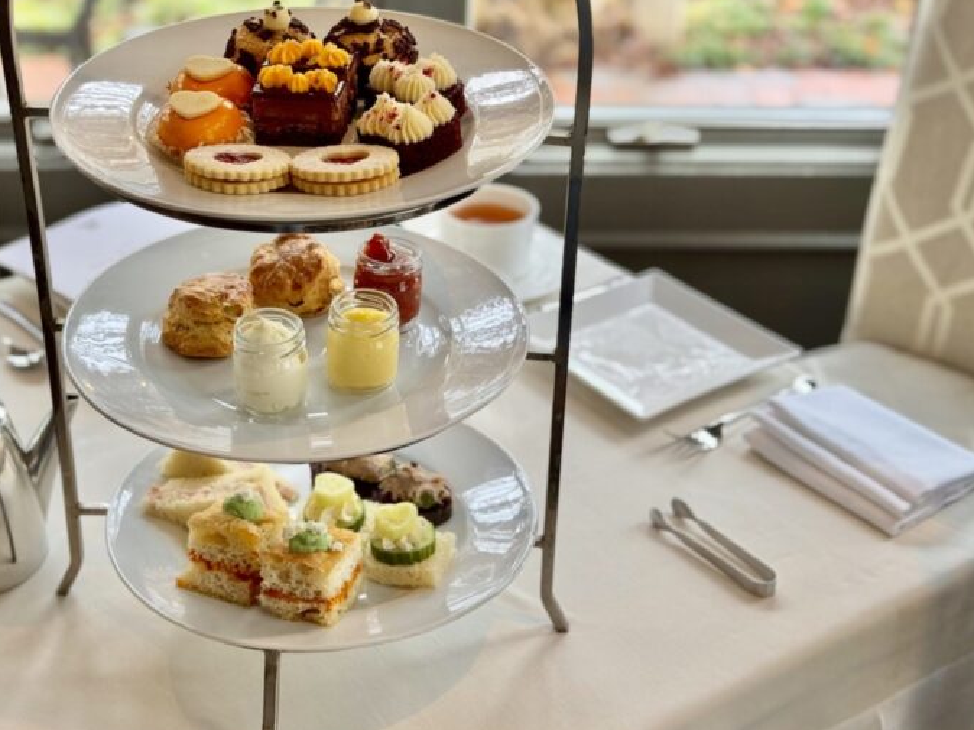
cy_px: 348
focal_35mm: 57
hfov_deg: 33.7
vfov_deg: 25.6
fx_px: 1603
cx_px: 409
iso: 100
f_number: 1.78
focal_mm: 6.76
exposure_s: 1/120
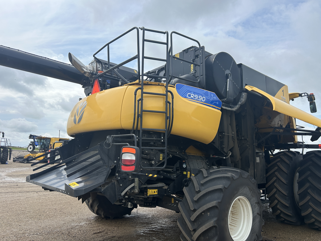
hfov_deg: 67.3
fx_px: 241
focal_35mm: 26
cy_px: 120
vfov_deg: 53.1
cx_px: 160
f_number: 1.5
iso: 50
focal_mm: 5.7
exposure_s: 1/3831
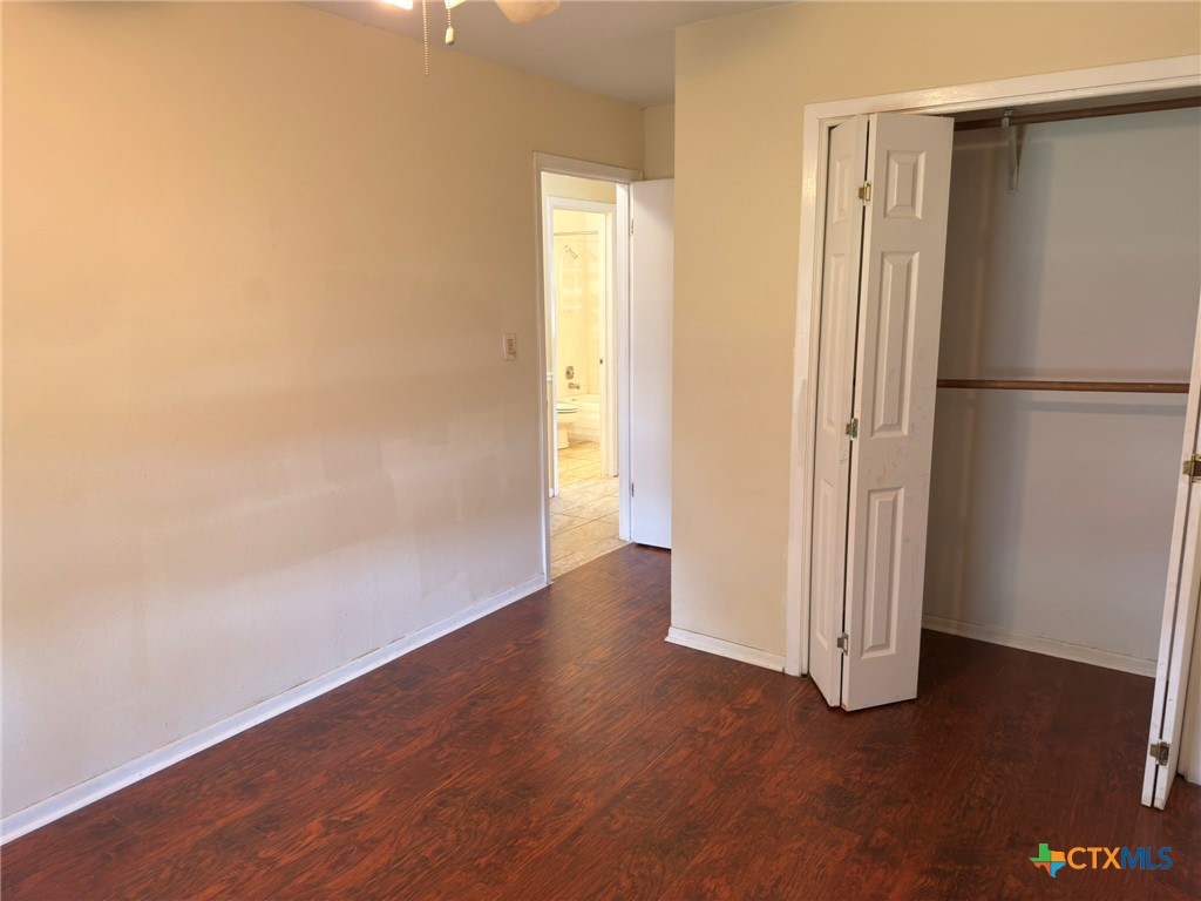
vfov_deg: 56.8
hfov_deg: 71.6
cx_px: 600
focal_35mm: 24
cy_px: 450
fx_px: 833
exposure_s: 1/60
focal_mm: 6.76
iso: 200
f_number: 1.78
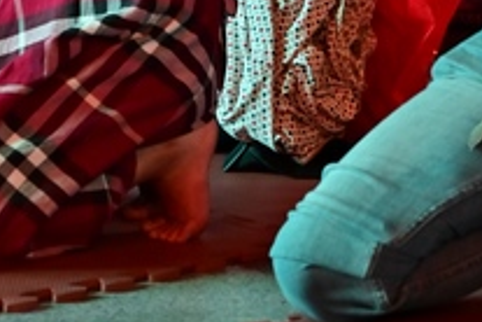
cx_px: 169
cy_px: -217
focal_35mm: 376
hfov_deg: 5.5
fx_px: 5034
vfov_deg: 3.6
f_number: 4
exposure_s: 1/40
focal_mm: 120
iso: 1600
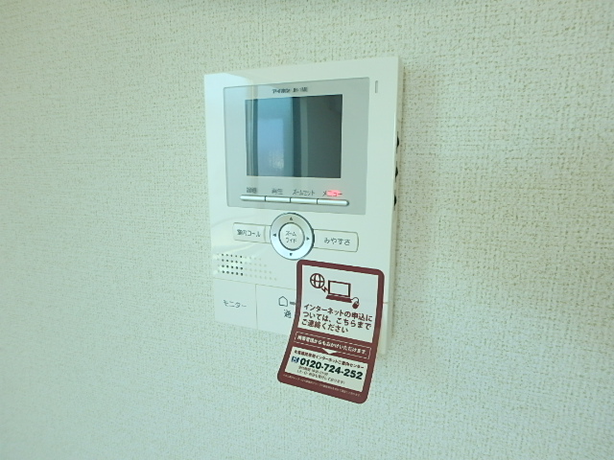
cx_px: 307
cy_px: 230
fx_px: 372
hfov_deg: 79.0
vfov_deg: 63.4
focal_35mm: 21
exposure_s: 1/60
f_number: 3.5
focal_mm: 3.7
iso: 200
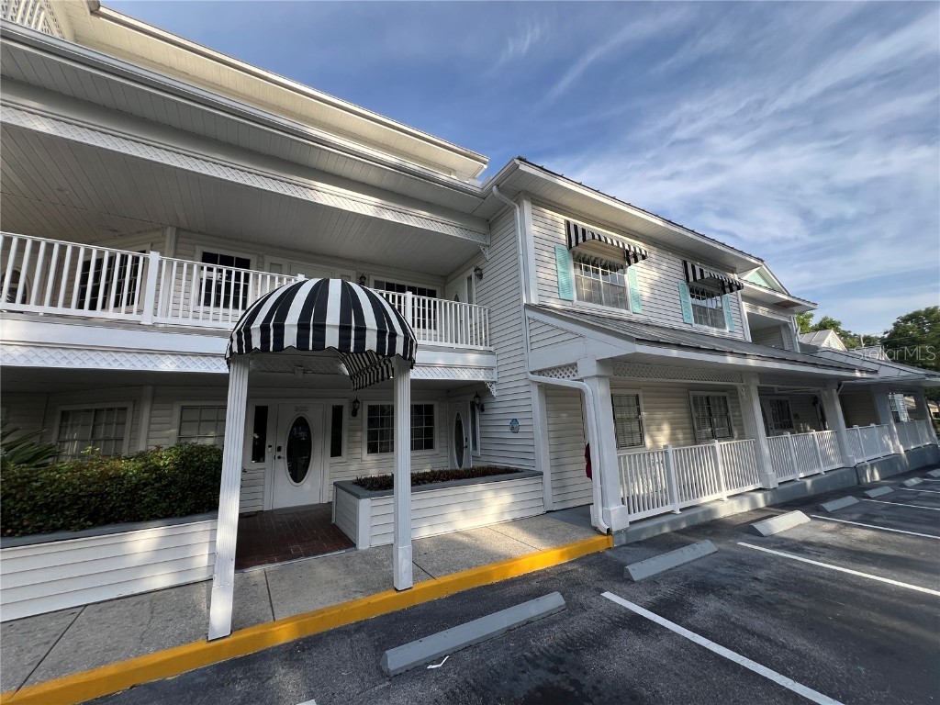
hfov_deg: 106.2
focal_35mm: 13
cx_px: 470
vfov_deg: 89.9
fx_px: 353
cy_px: 352
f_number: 1.8
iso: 32
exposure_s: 1/513
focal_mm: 1.57
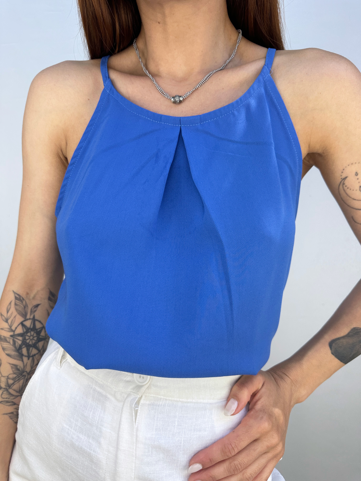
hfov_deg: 56.8
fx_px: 334
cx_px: 180
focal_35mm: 24
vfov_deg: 71.6
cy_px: 240
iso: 80
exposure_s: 1/355
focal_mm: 6.86
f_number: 1.78
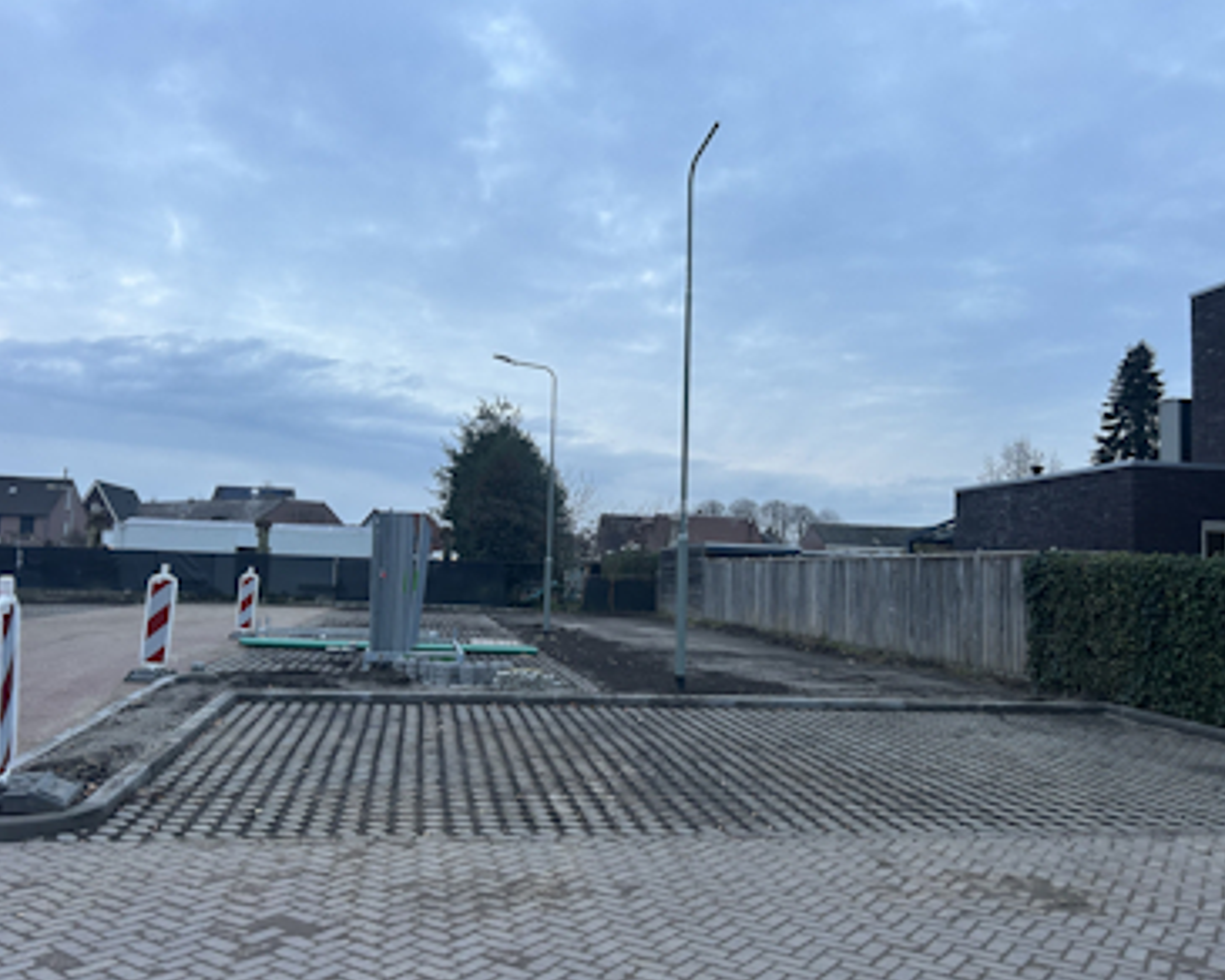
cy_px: 493
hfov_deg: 62.2
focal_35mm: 28
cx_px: 609
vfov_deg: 51.5
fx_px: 1015
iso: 125
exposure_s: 1/121
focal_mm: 5.7
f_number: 1.5
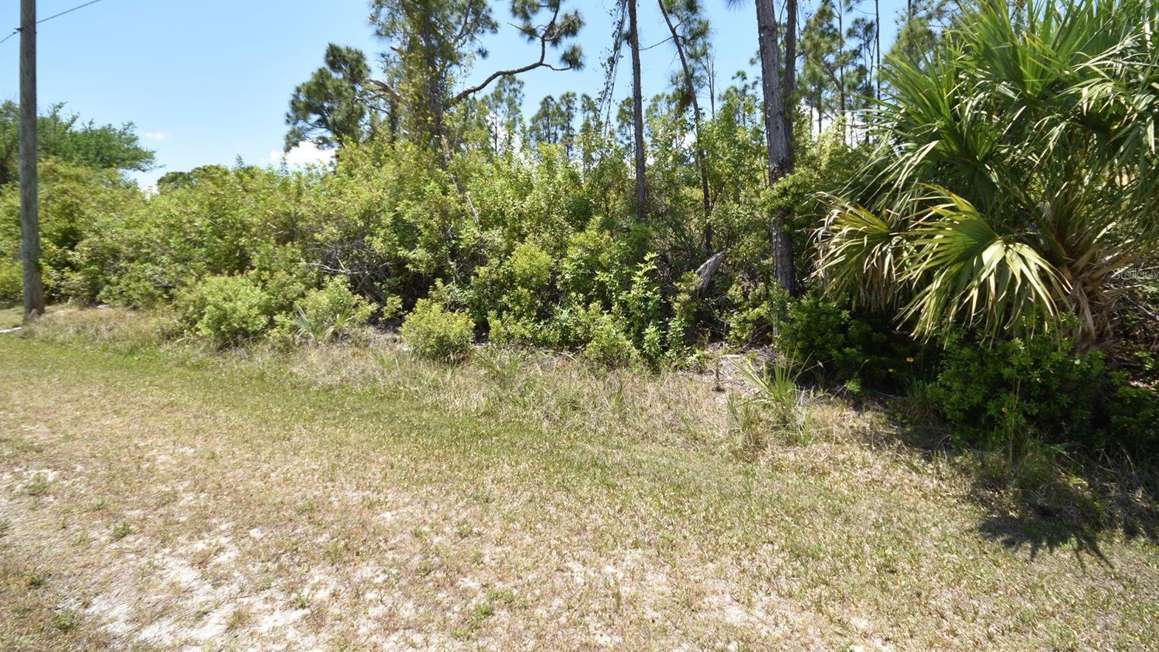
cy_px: 274
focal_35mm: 16
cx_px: 588
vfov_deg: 66.7
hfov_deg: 99.4
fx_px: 492
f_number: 7.1
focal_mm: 10
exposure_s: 1/400
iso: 200
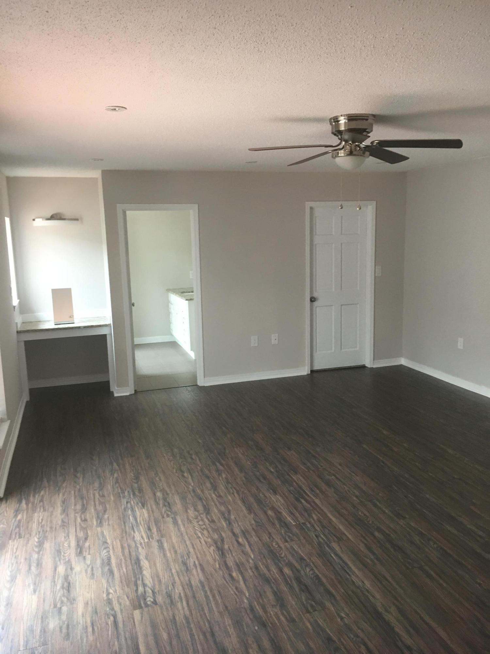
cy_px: 327
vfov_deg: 61.7
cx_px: 245
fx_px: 547
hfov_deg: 48.2
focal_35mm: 29
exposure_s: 1/30
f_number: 2.2
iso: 100
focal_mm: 4.15
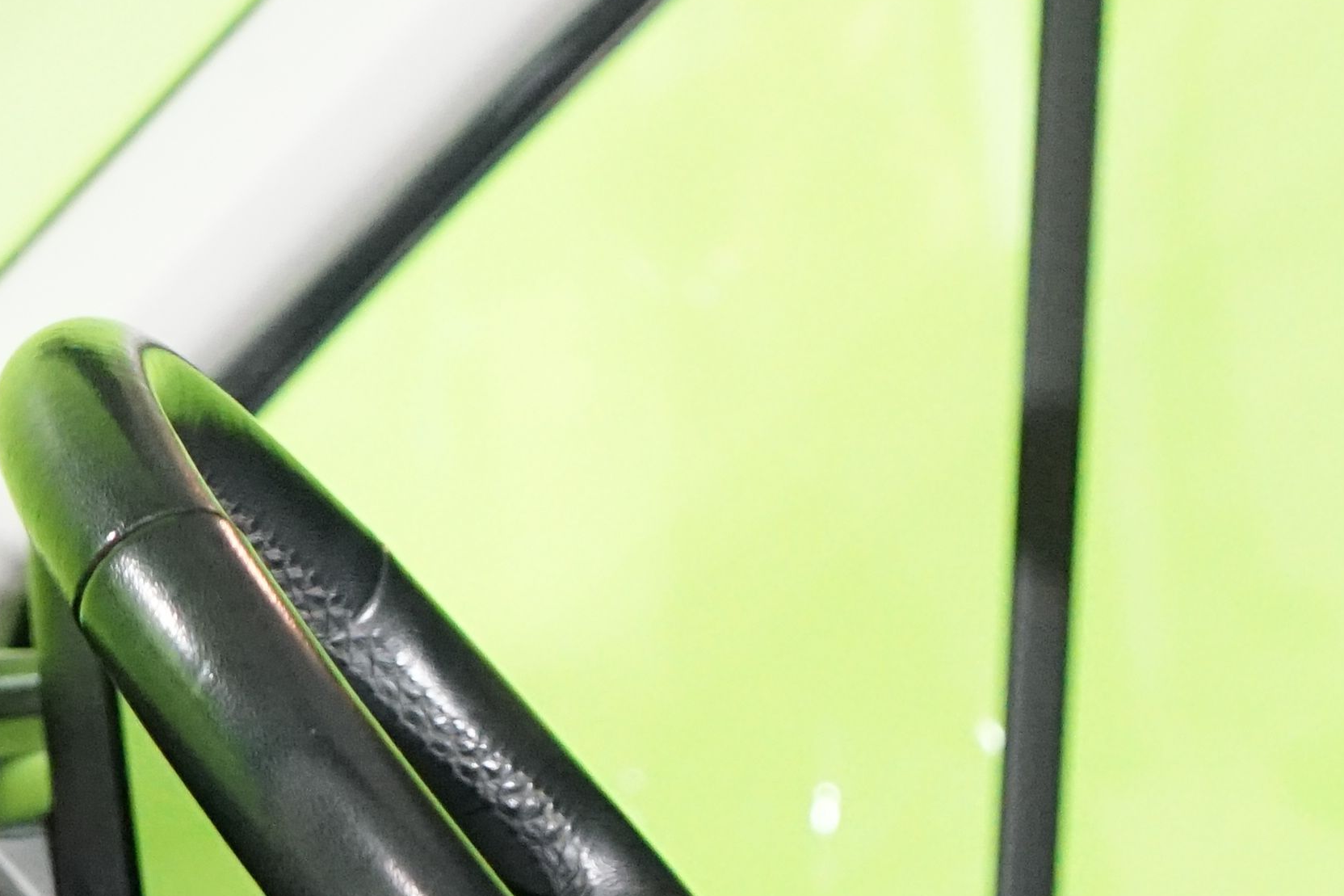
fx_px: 5114
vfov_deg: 9.5
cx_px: 1283
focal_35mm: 137
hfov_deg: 14.8
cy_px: 1579
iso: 6400
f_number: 4
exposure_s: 1/125
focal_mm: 38
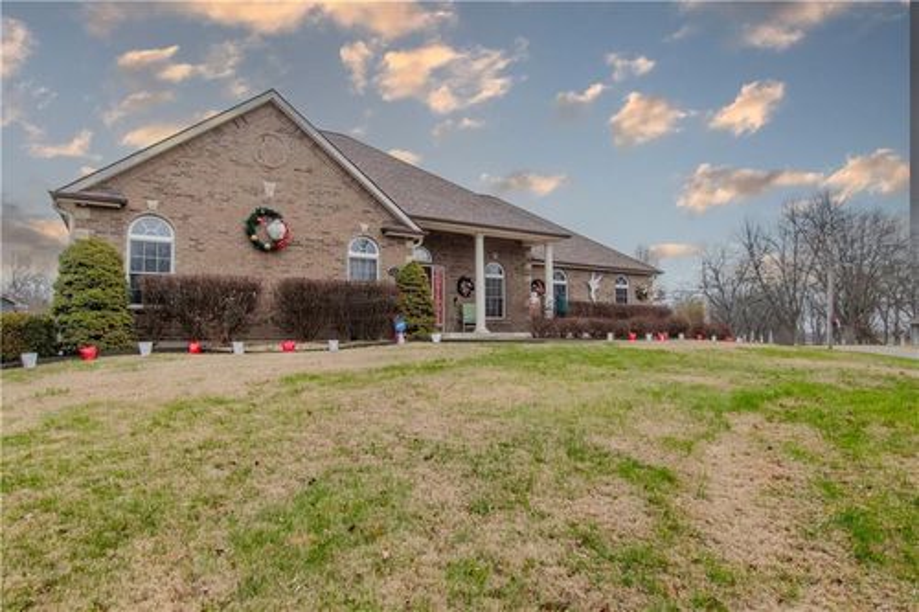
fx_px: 536
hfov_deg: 81.2
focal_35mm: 21
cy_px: 306
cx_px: 460
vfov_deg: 59.5
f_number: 11
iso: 200
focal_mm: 14
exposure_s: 1/320
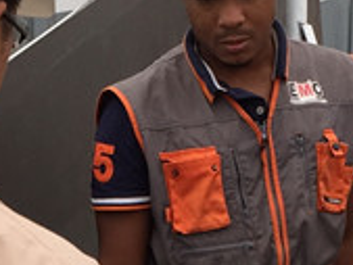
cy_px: 515
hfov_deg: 12.0
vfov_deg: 8.6
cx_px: 119
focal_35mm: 165
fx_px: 1684
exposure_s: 1/187
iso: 32
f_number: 2.2
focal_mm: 4.15
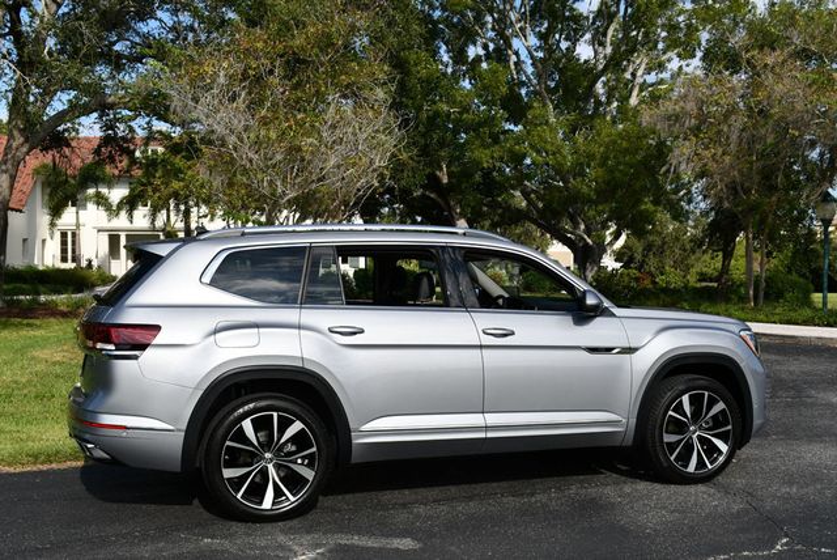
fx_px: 931
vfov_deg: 33.5
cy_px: 280
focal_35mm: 40
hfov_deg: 48.4
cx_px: 418
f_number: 9
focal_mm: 20
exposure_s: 1/320
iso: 100
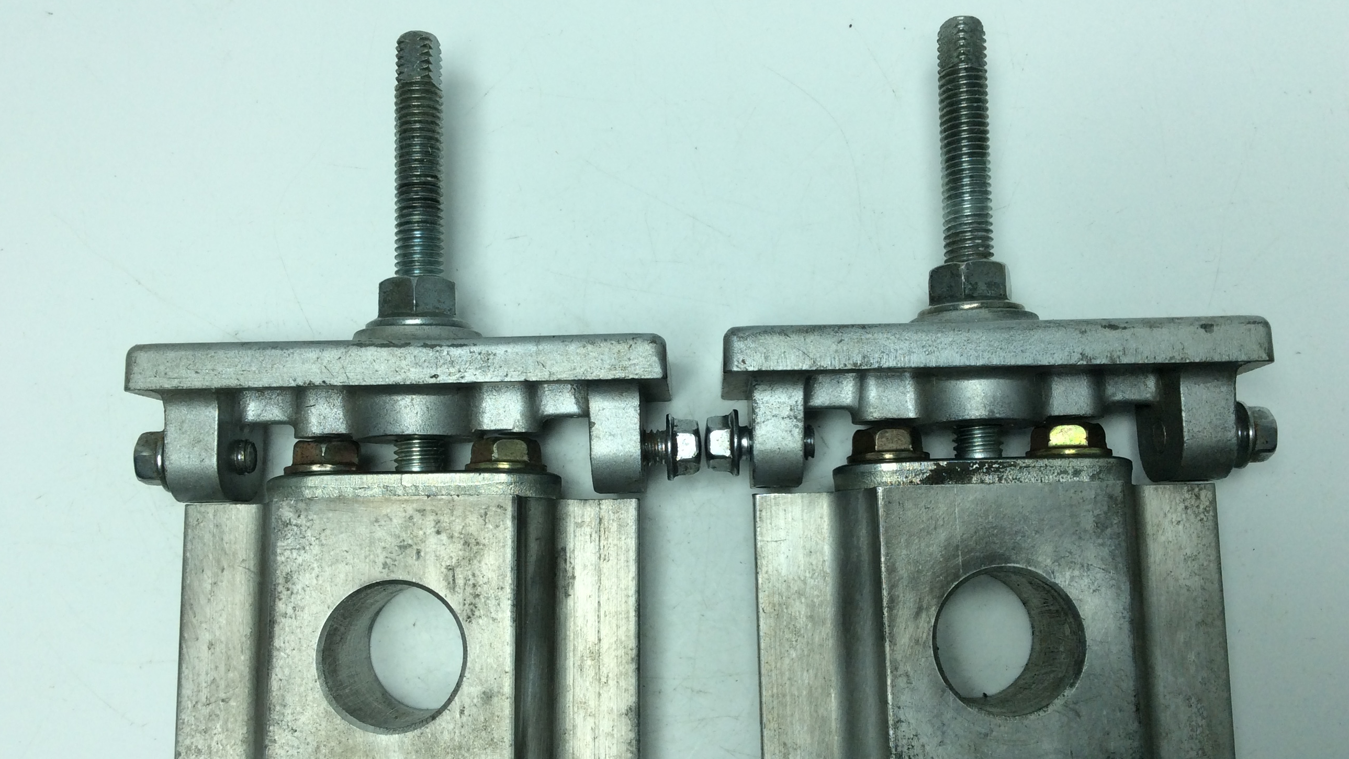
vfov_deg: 33.7
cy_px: 400
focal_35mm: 35
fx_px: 1252
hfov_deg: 56.6
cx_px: 672
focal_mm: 3.3
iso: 32
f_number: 2.4
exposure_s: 1/497
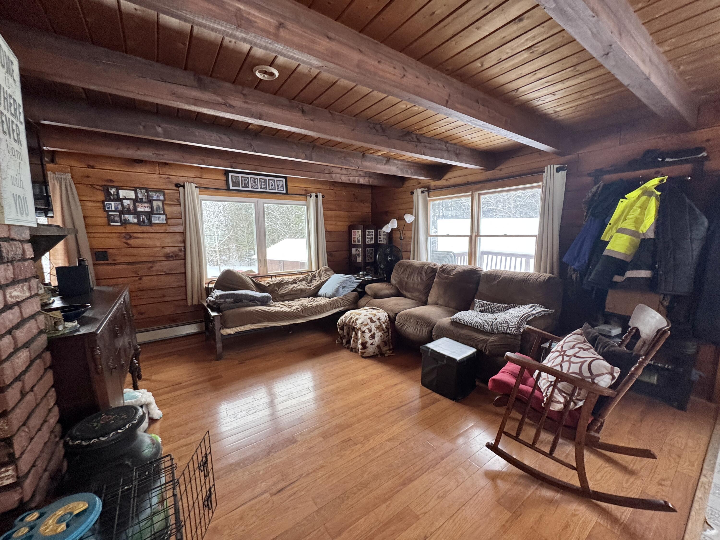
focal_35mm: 14
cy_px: 270
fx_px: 291
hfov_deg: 102.1
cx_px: 360
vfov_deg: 85.7
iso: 320
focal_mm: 2.22
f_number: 2.2
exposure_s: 1/120
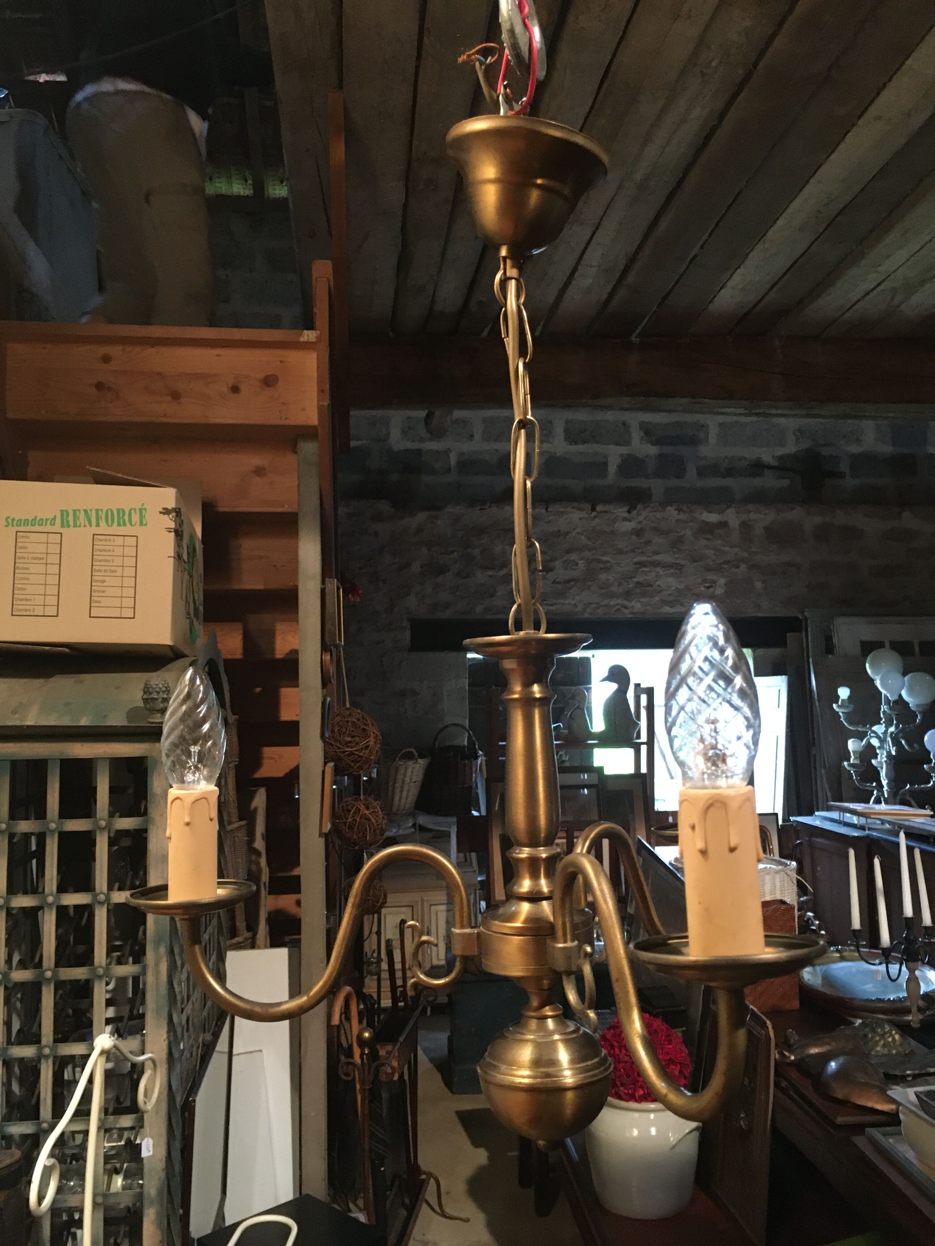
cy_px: 623
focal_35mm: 29
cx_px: 468
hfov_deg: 48.2
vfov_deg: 61.7
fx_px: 1044
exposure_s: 1/17
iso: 200
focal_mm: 4.15
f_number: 2.2
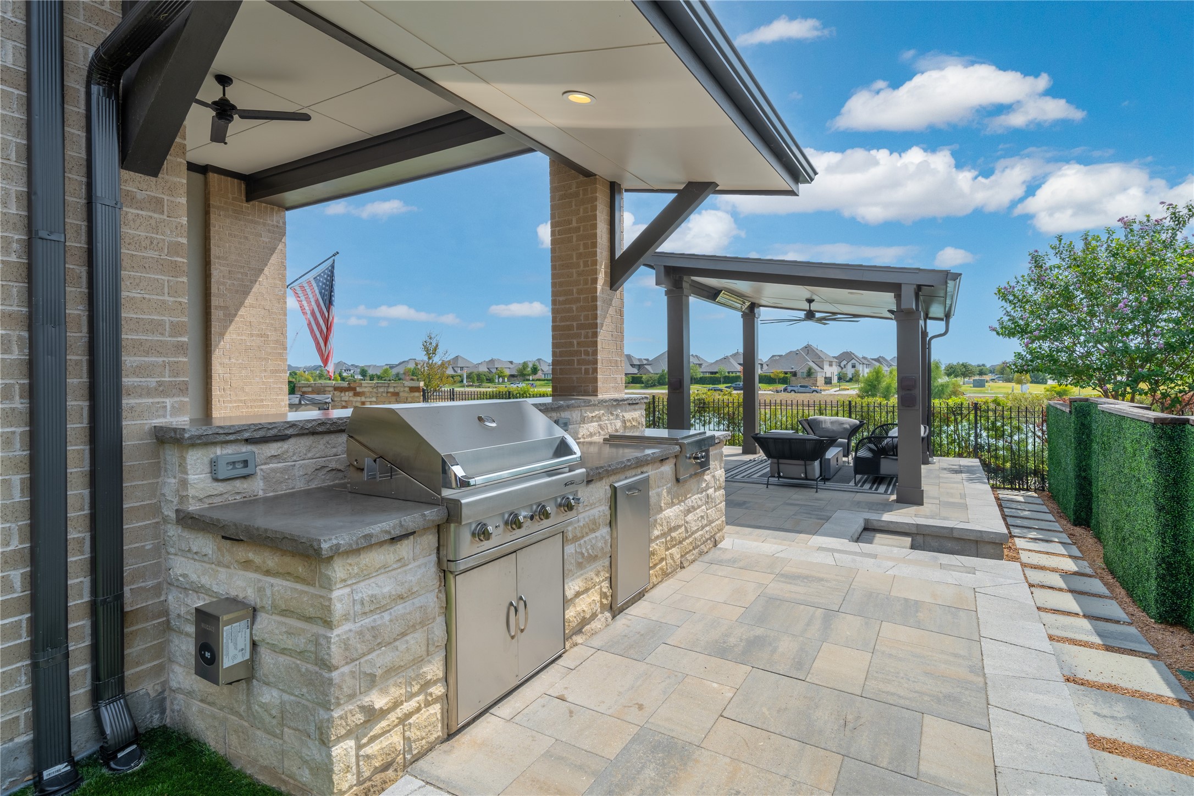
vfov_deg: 70.4
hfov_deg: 93.3
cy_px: 398
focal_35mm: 17
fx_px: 564
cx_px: 597
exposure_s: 1/1600
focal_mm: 17
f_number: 8
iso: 125
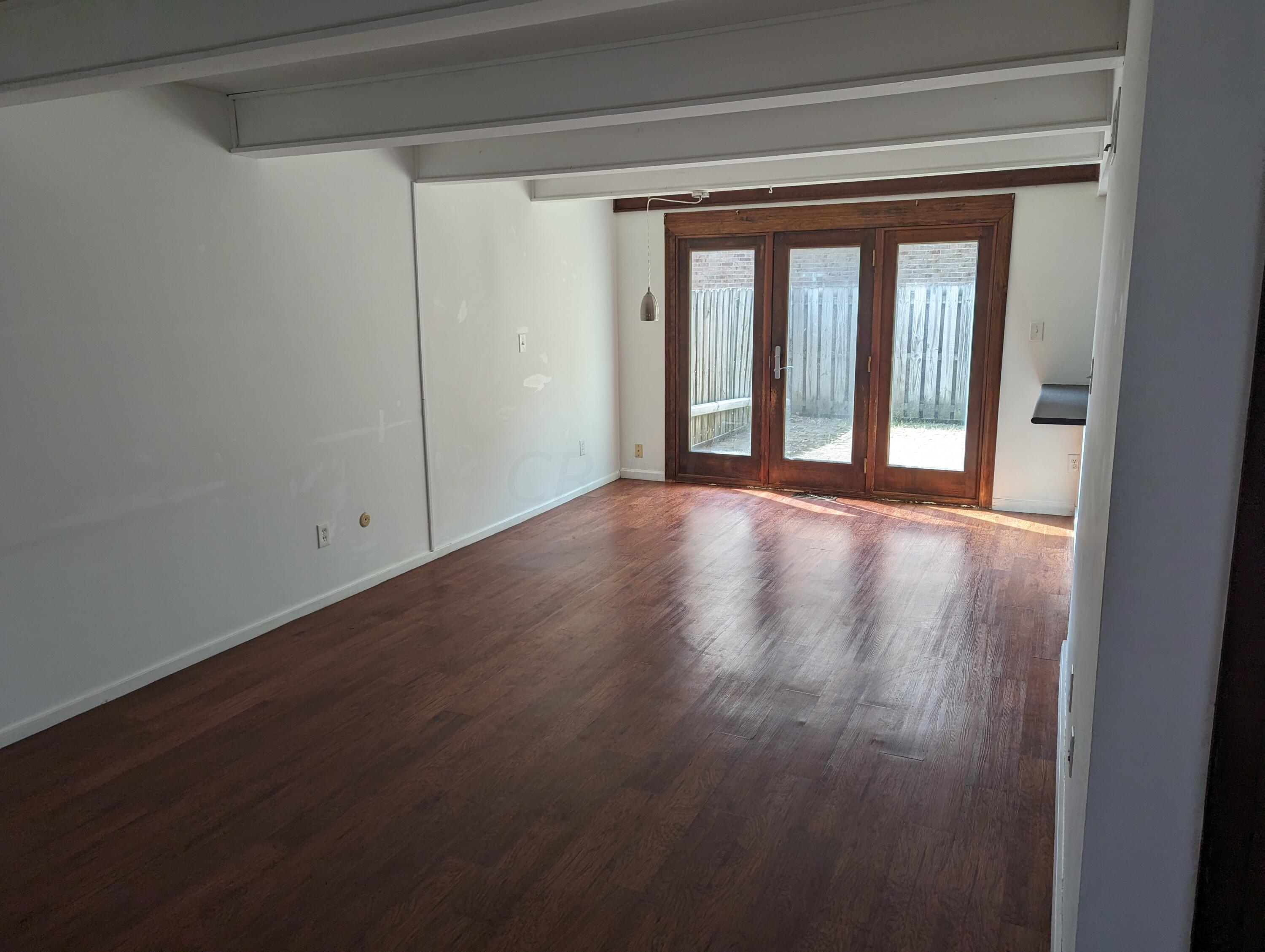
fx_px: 878
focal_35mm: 24
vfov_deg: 56.9
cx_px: 632
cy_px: 476
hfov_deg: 71.5
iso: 44
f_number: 1.85
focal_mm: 6.81
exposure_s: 1/82.3
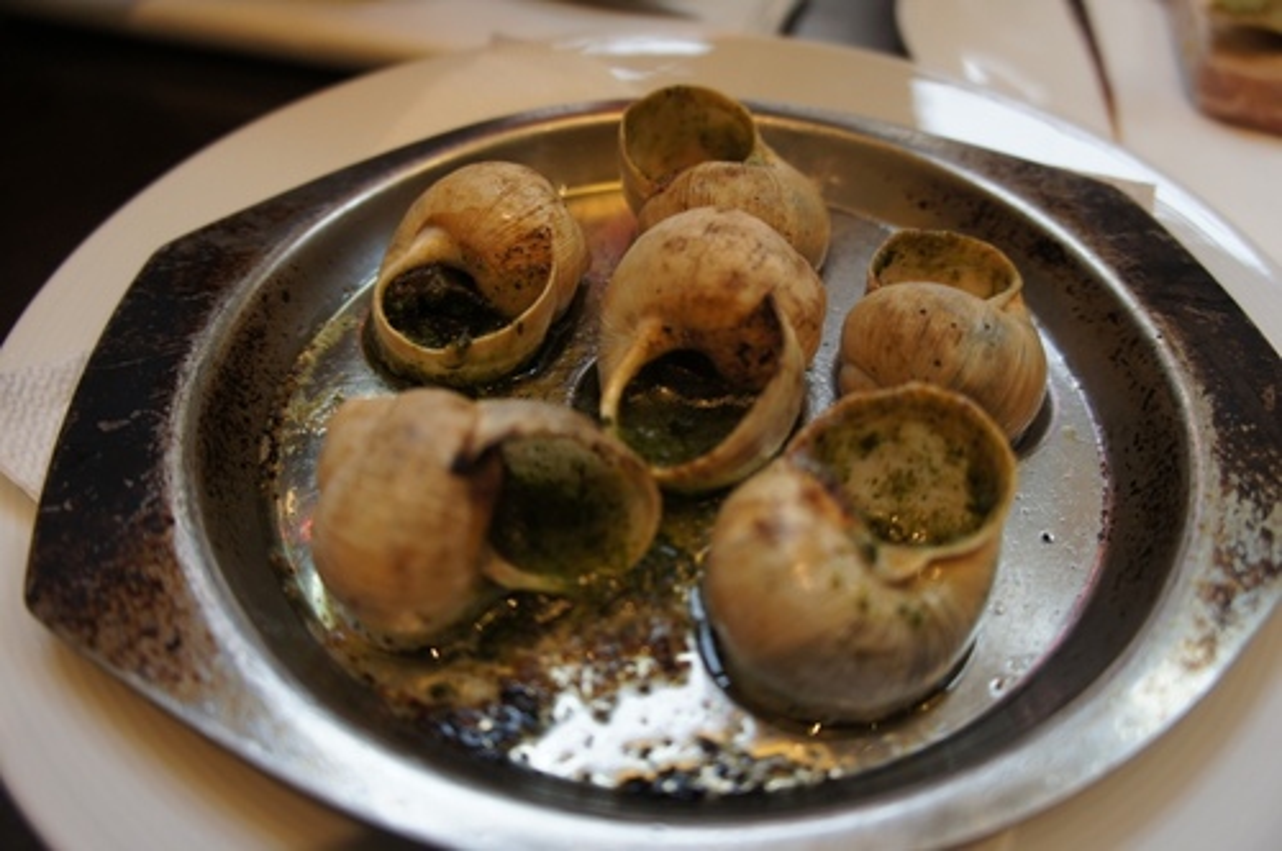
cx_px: 641
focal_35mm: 27
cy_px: 426
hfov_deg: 67.4
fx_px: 960
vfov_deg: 47.8
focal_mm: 18
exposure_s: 1/30
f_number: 3.5
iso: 200
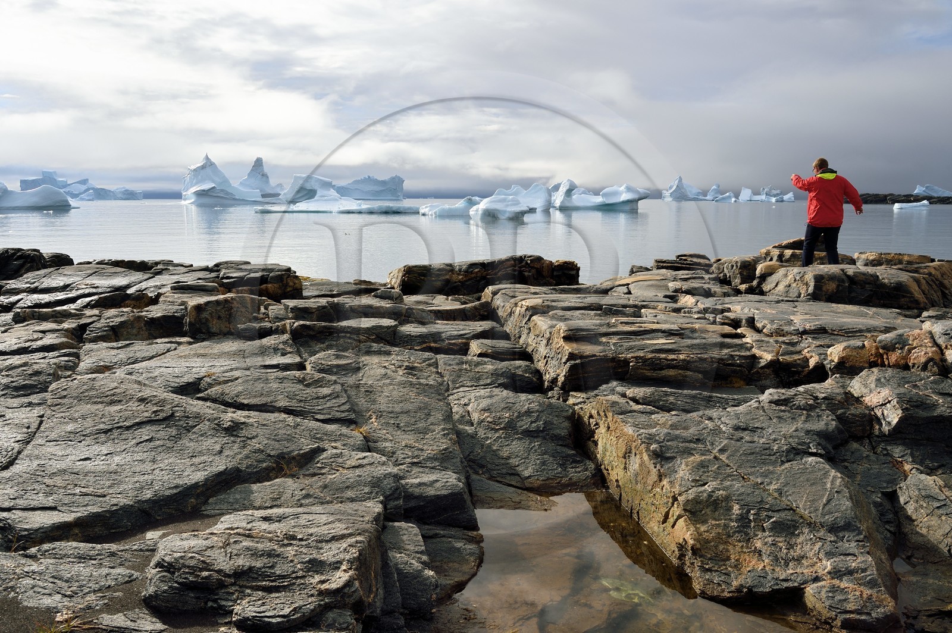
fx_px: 793
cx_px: 476
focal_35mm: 30
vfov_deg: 43.5
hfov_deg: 62.0
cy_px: 316
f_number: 14
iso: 200
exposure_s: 1/320
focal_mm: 30
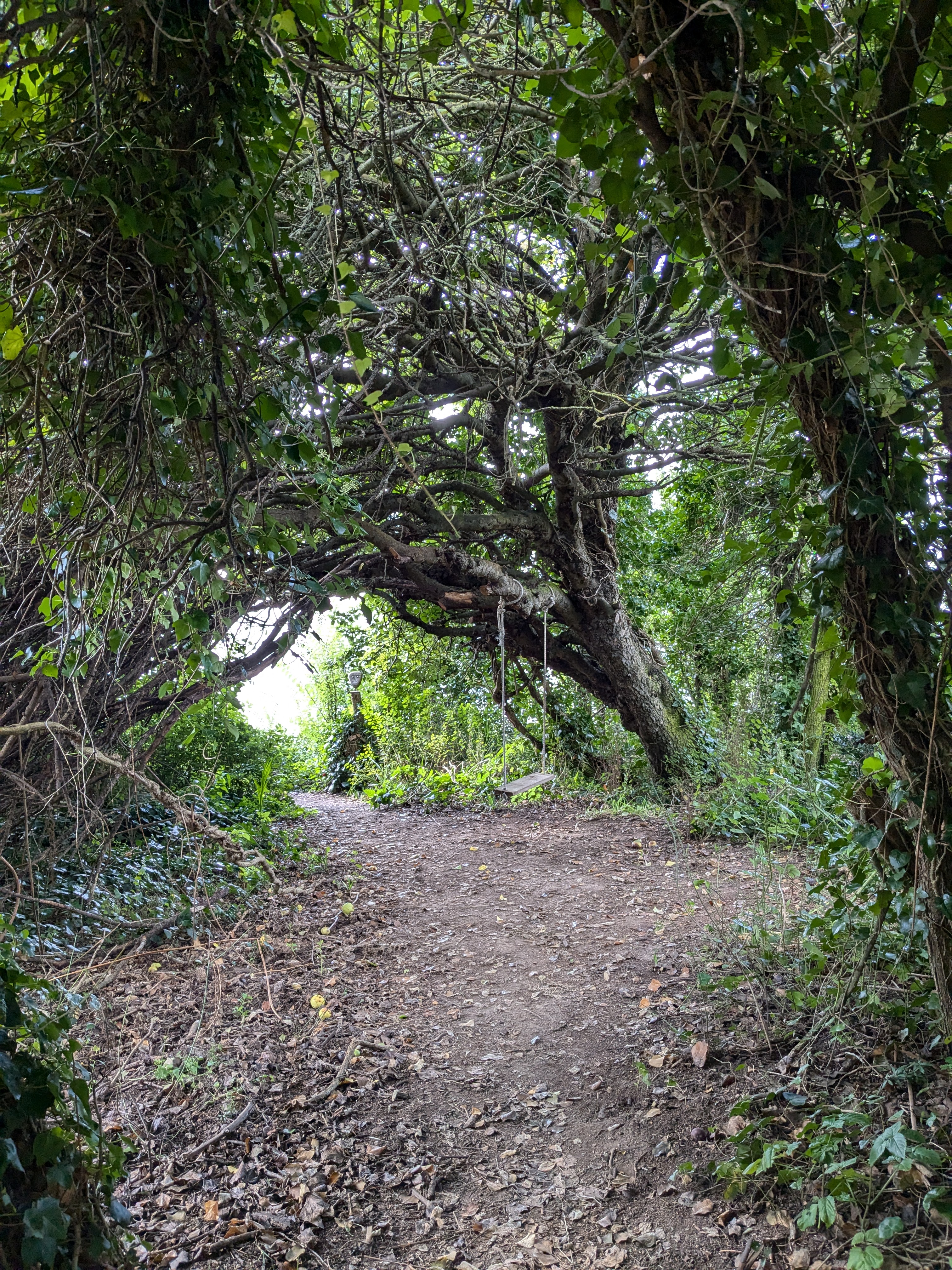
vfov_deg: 65.3
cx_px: 476
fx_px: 990
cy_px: 635
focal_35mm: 27
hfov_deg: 51.4
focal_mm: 4.38
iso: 84
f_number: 1.73
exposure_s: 1/111
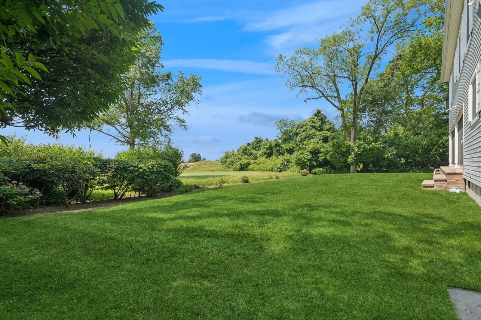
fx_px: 187
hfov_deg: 104.3
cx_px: 240
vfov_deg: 81.2
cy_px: 160
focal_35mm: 14
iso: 100
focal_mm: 14
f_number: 11
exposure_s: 1/50
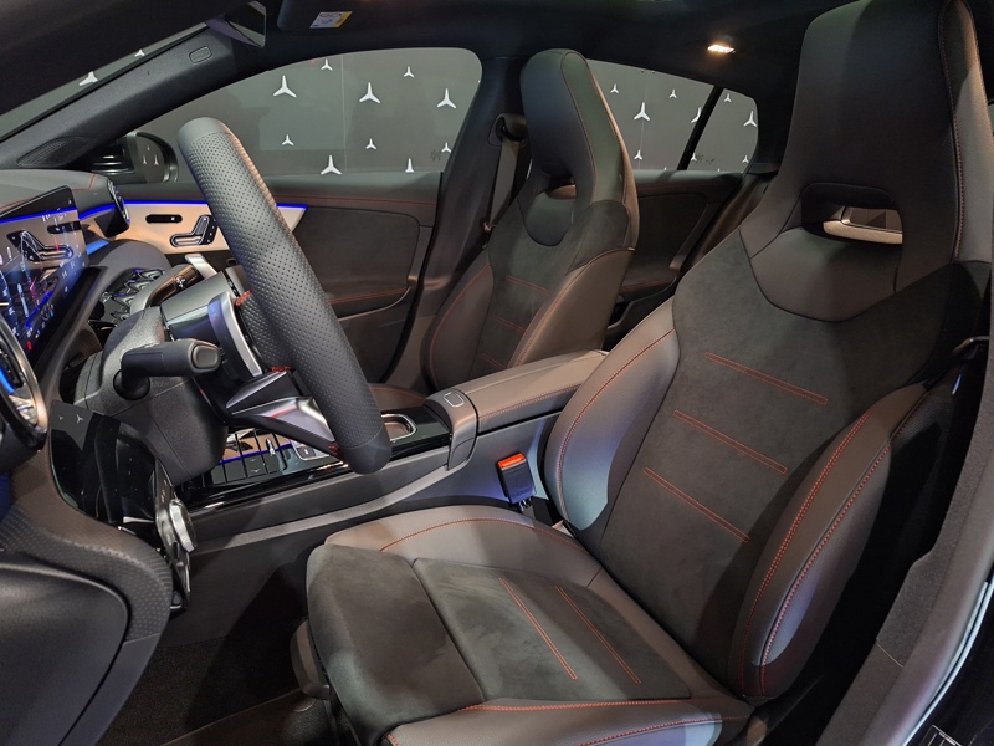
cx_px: 497
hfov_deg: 73.9
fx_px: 660
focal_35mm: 23
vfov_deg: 58.9
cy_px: 373
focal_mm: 5.54
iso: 800
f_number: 1.8
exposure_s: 1/20
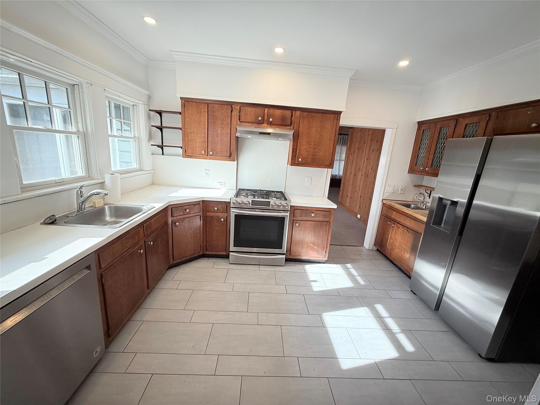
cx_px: 270
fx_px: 218
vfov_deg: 85.7
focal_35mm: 14
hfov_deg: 102.1
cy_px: 202
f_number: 2.2
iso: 80
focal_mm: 2.22
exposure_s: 1/99
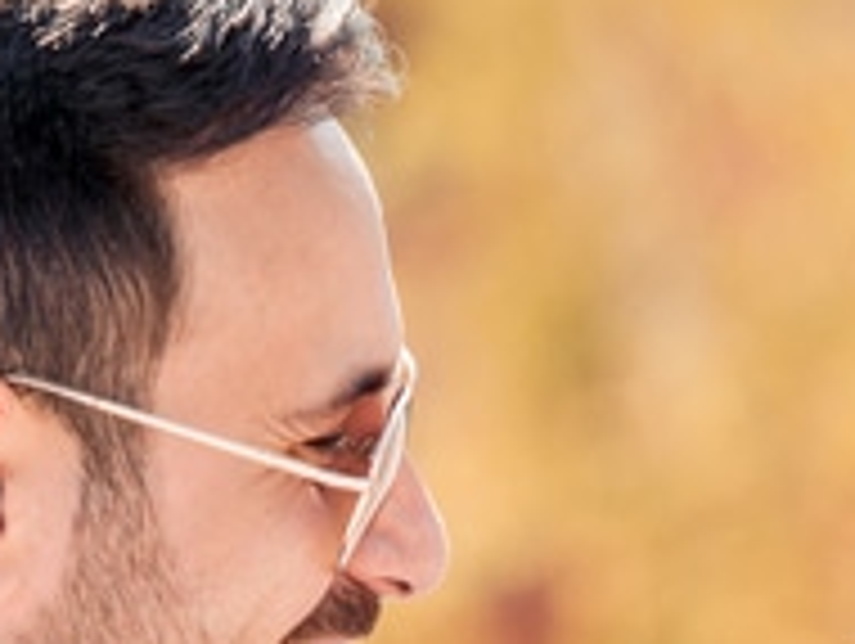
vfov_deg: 1.8
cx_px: 713
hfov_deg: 2.4
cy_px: 1268
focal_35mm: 833
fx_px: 20601
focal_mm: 165
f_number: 4
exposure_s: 1/250
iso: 100
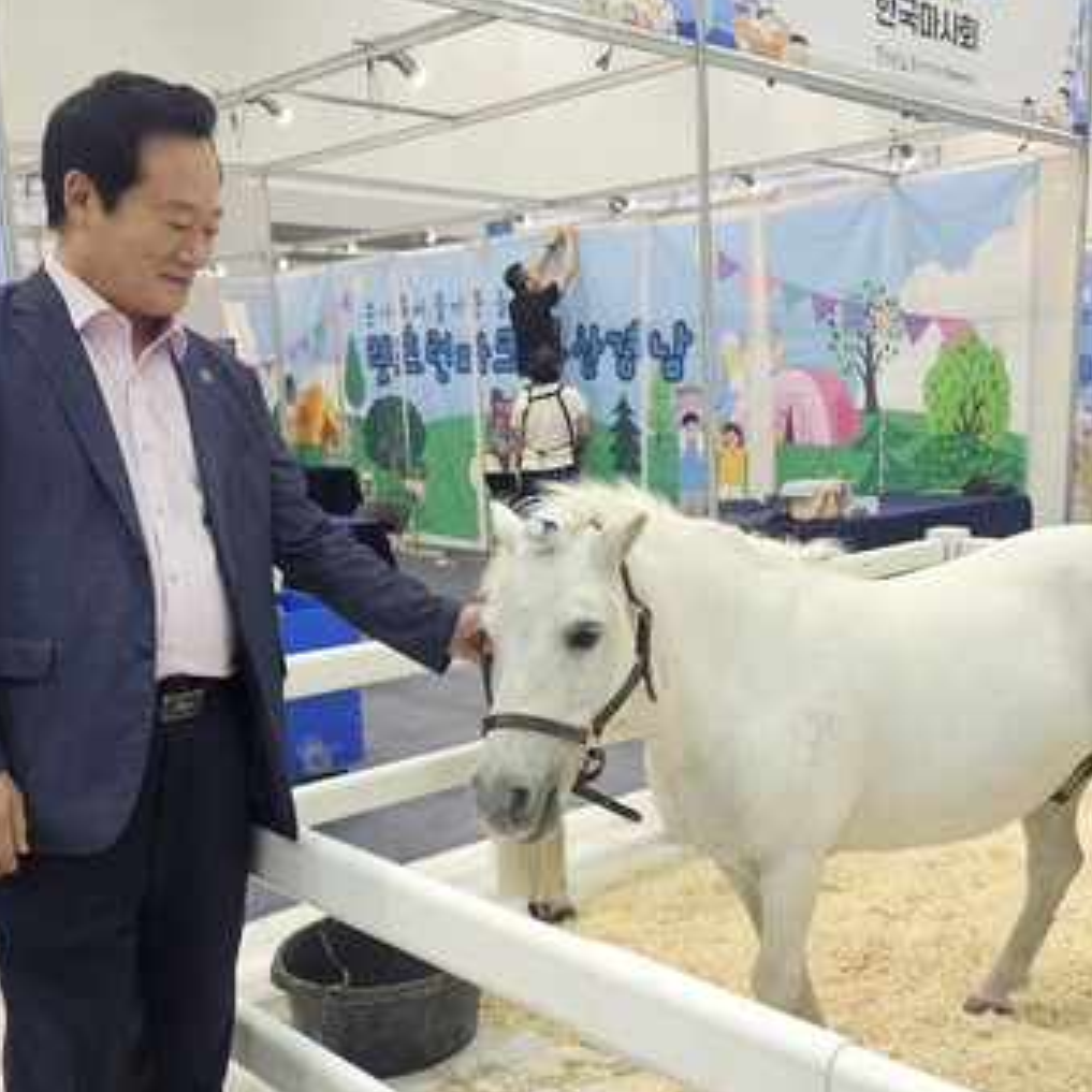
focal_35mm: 36
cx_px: 618
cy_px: 641
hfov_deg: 45.9
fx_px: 1285
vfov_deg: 45.9
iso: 250
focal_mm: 6.3
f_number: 1.7
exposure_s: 1/120
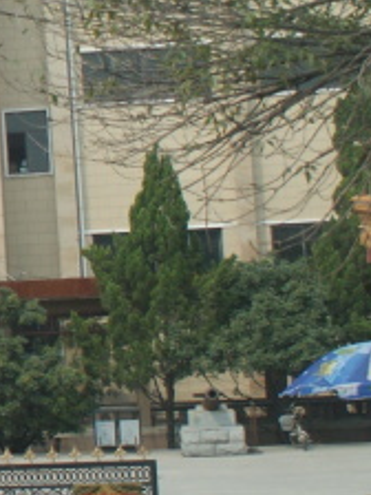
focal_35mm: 145
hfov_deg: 9.1
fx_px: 2072
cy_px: 92
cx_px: -561
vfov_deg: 13.5
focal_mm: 22
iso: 200
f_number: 4
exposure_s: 1/1250
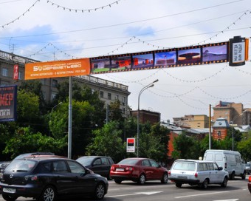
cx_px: 131
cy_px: 117
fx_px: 461
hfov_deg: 30.5
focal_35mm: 62
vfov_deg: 24.6
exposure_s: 1/350
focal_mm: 30
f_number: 9.5
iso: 200
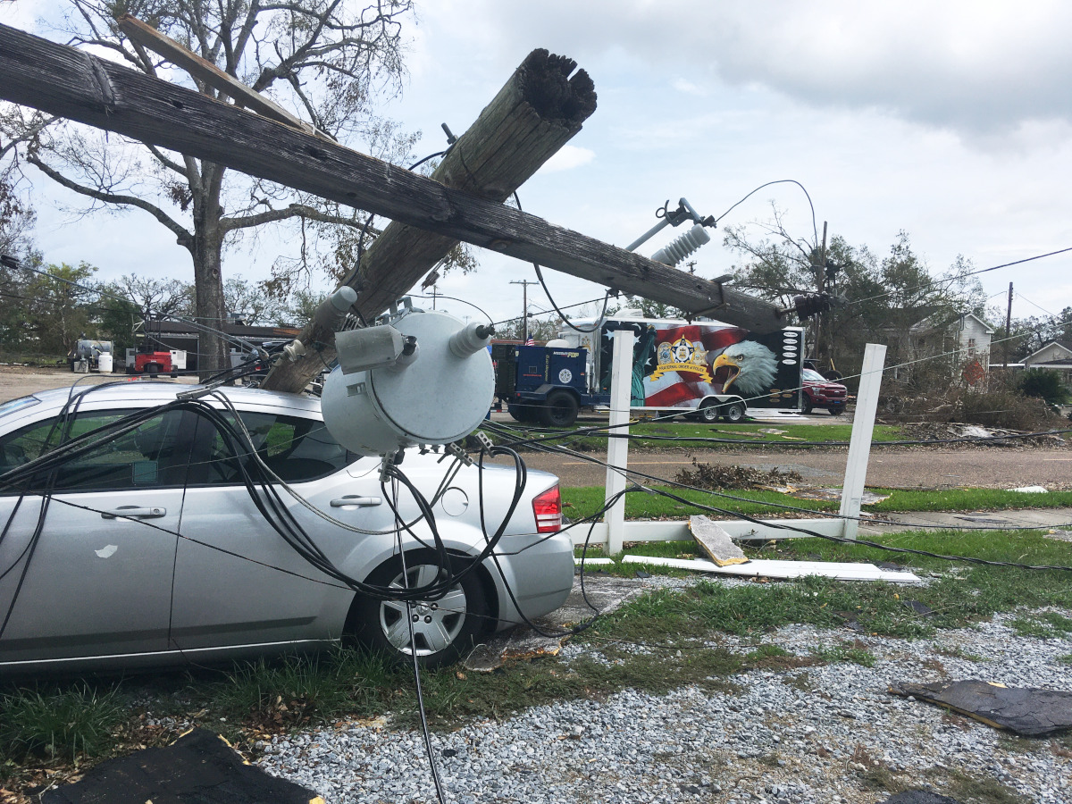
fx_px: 898
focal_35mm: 29
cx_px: 536
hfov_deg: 61.7
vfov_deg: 48.2
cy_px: 402
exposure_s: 1/1972
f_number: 2.2
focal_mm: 4.15
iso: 25
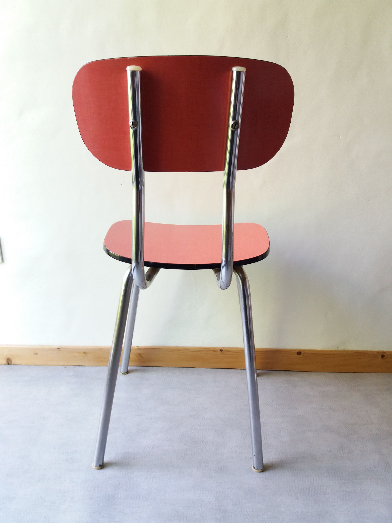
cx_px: 196
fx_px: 423
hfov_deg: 49.7
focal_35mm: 28
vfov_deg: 63.4
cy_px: 262
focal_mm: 3.7
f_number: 1.9
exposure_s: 1/50
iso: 100
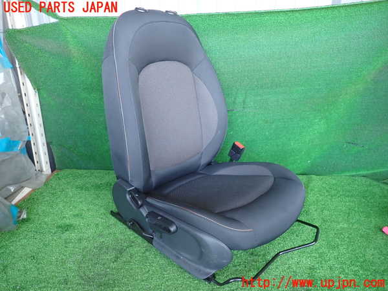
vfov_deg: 54.9
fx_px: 280
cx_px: 194
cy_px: 146
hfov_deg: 69.4
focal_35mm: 25
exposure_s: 1/50
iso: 200
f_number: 2
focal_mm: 4.5
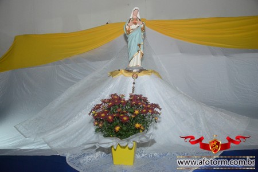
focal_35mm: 36
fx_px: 258
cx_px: 129
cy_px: 86
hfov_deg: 53.1
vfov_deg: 36.9
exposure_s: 1/100
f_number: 3.8
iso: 3200
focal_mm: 24
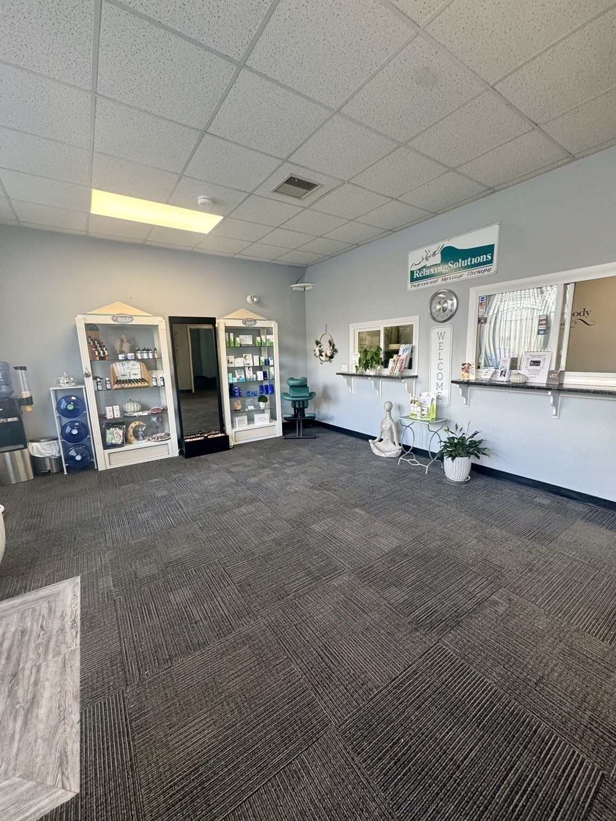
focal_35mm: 14
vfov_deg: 102.1
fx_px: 332
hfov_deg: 85.7
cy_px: 410
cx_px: 308
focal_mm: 2.22
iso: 250
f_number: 2.2
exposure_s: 1/120
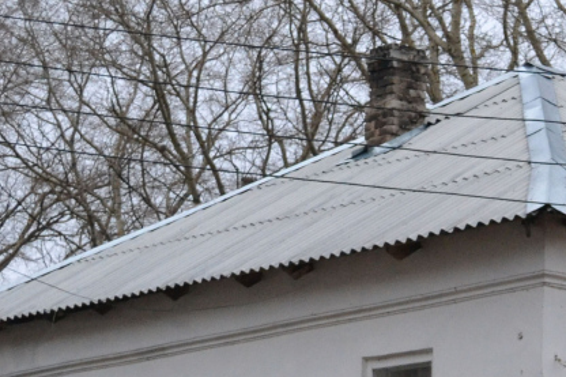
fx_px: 2357
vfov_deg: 8.9
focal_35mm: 150
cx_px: 590
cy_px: 536
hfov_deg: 13.5
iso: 1600
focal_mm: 32
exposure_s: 1/500
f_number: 4.8
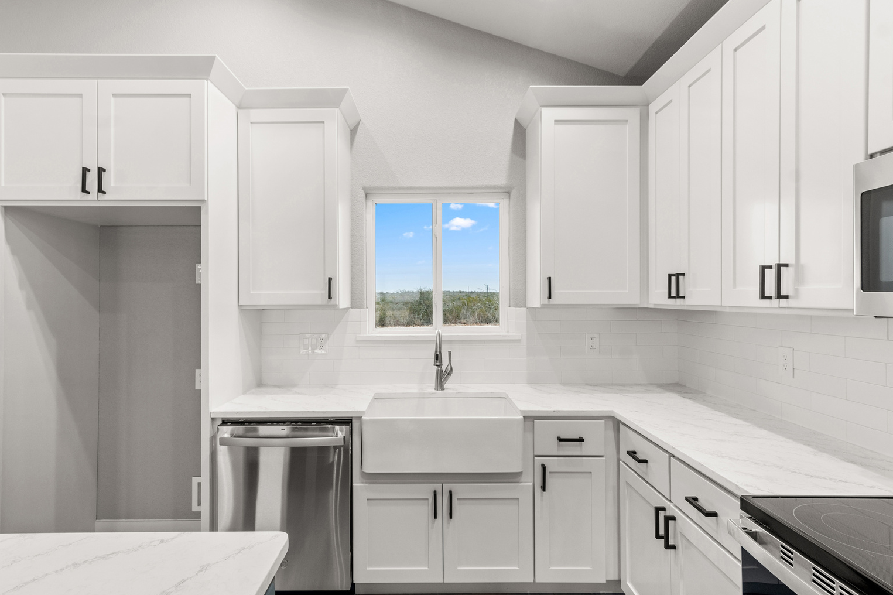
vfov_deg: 68.7
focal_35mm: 18
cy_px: 310
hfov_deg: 91.5
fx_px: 435
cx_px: 454
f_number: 7.1
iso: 200
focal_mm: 11
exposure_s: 1/6
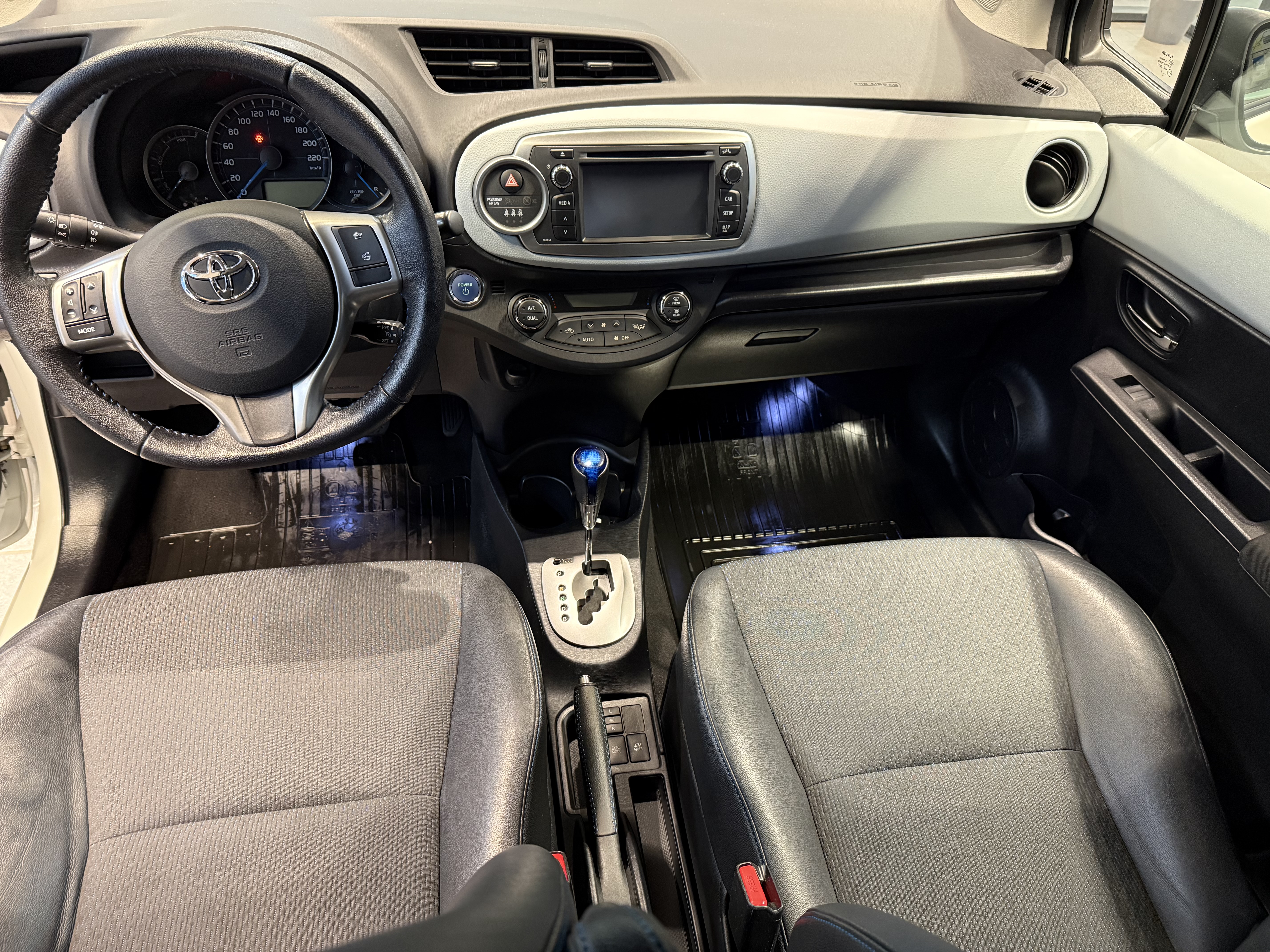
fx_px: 881
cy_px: 476
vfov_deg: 56.8
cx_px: 635
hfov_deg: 71.6
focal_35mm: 24
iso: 640
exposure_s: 1/50
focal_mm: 6.76
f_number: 1.78
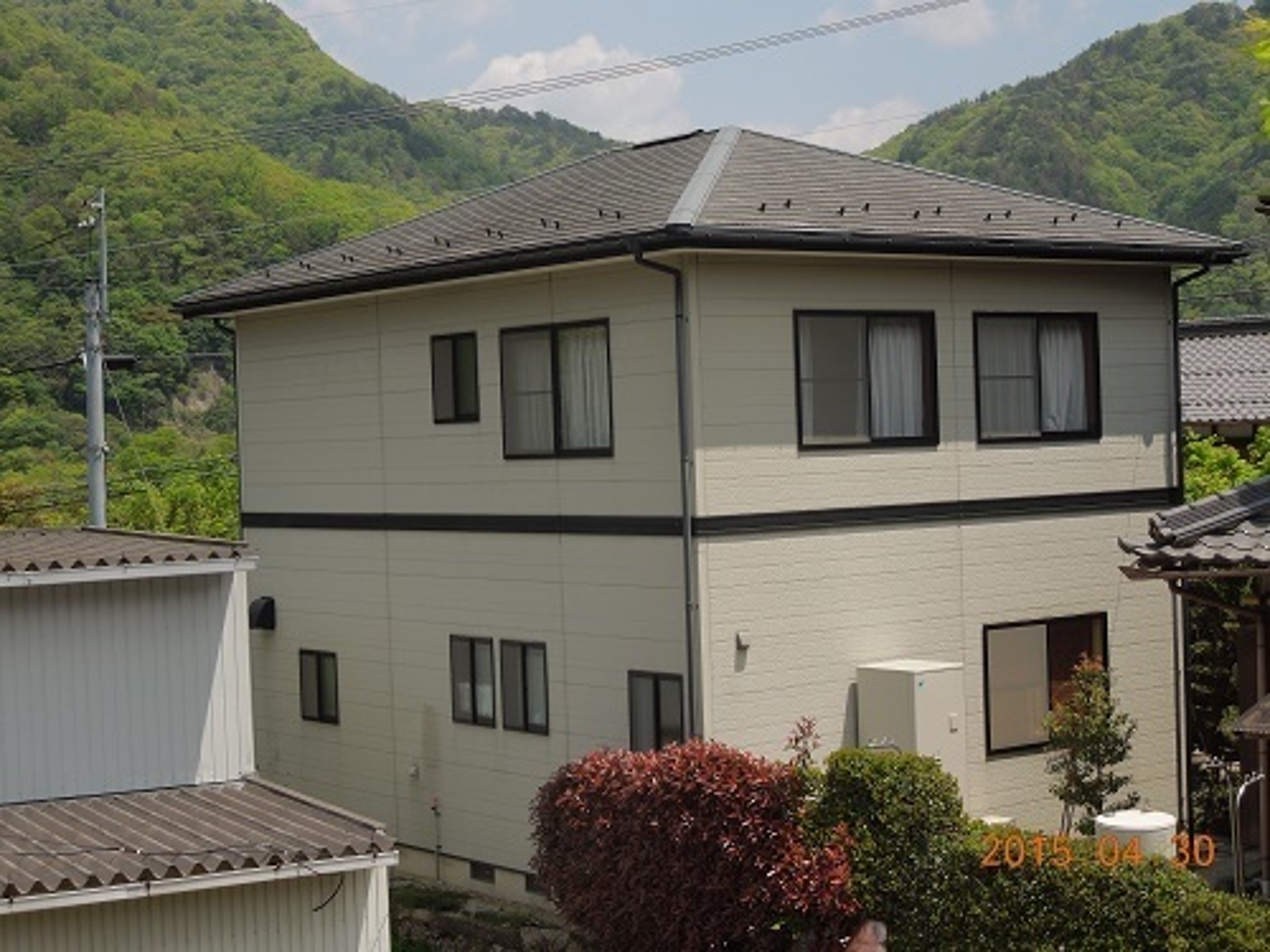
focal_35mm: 61
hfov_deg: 31.7
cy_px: 476
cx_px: 635
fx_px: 2238
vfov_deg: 24.0
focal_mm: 11
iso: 100
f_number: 4.3
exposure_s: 1/640
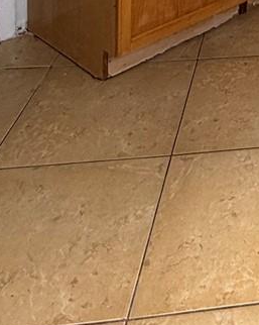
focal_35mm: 68
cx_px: 413
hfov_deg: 19.0
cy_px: -235
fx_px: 652
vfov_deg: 20.8
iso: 80
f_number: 2.2
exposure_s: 1/99
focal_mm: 2.22
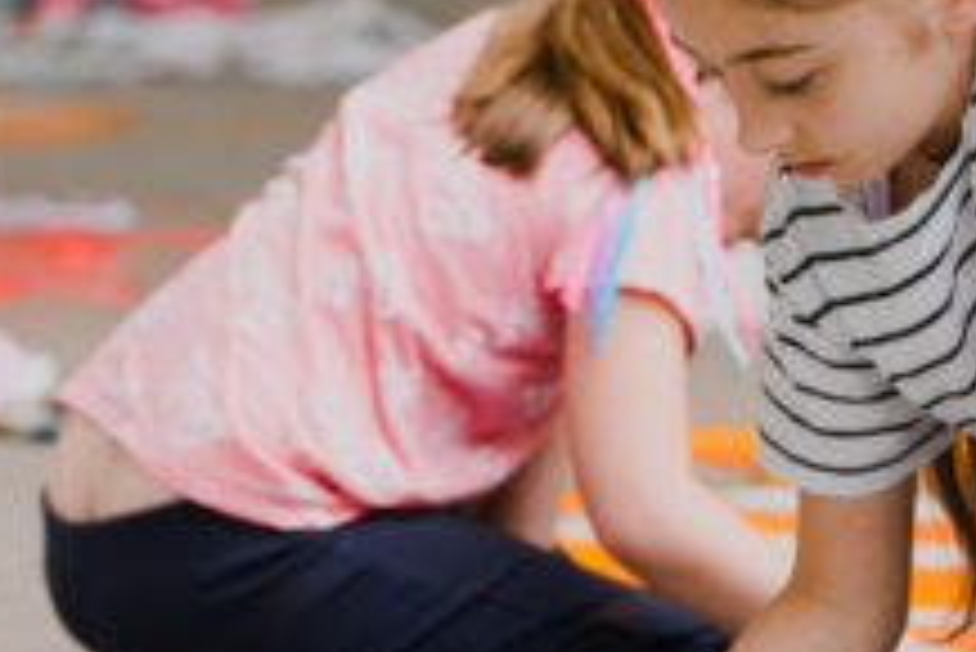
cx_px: 189
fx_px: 6294
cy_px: 371
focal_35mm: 232
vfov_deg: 5.9
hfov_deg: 8.8
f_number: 2.8
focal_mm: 63
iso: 100
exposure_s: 1/160
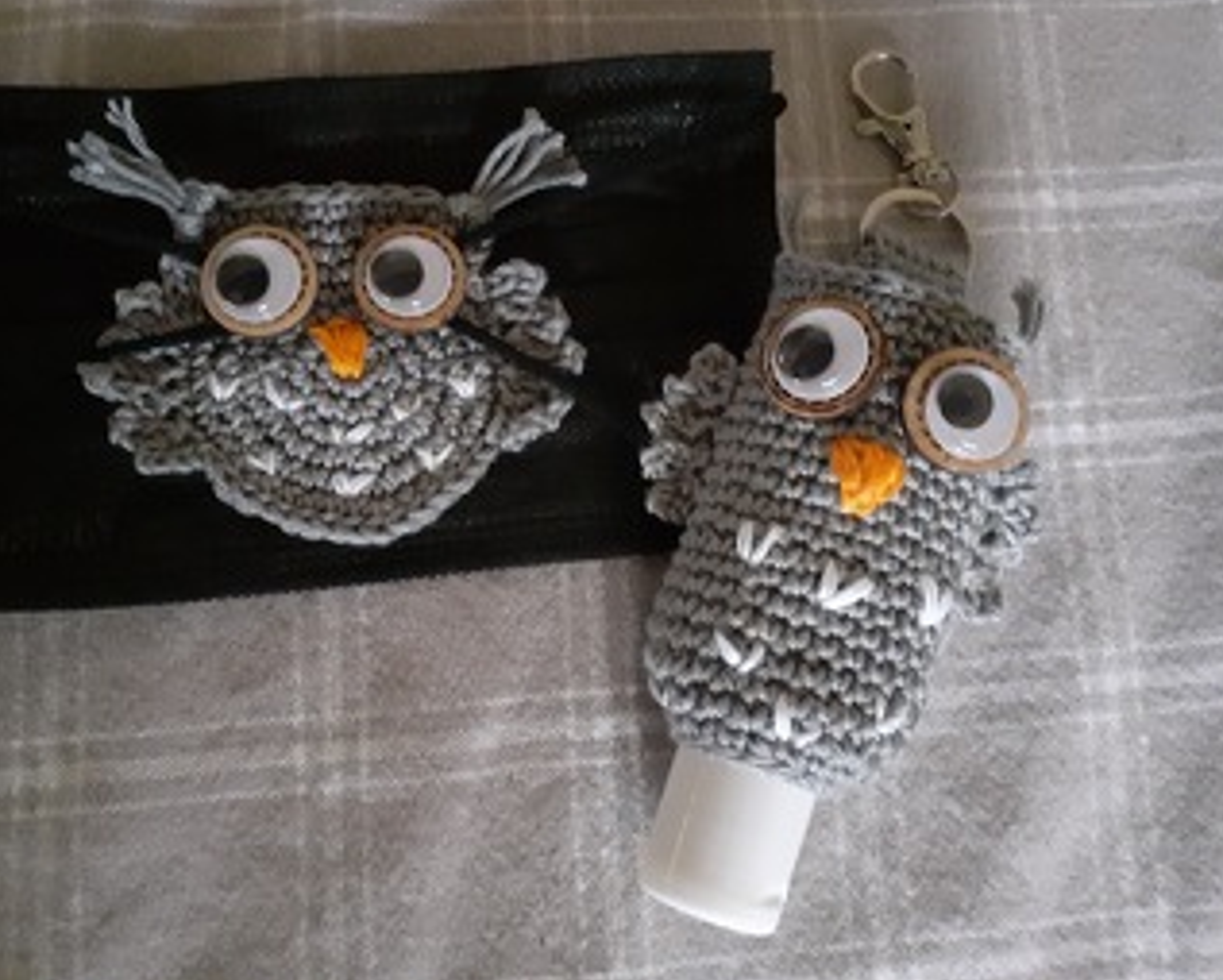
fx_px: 1050
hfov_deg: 60.4
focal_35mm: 29
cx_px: 588
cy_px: 486
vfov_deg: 50.0
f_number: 1.9
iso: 1250
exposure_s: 1/17
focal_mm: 3.6
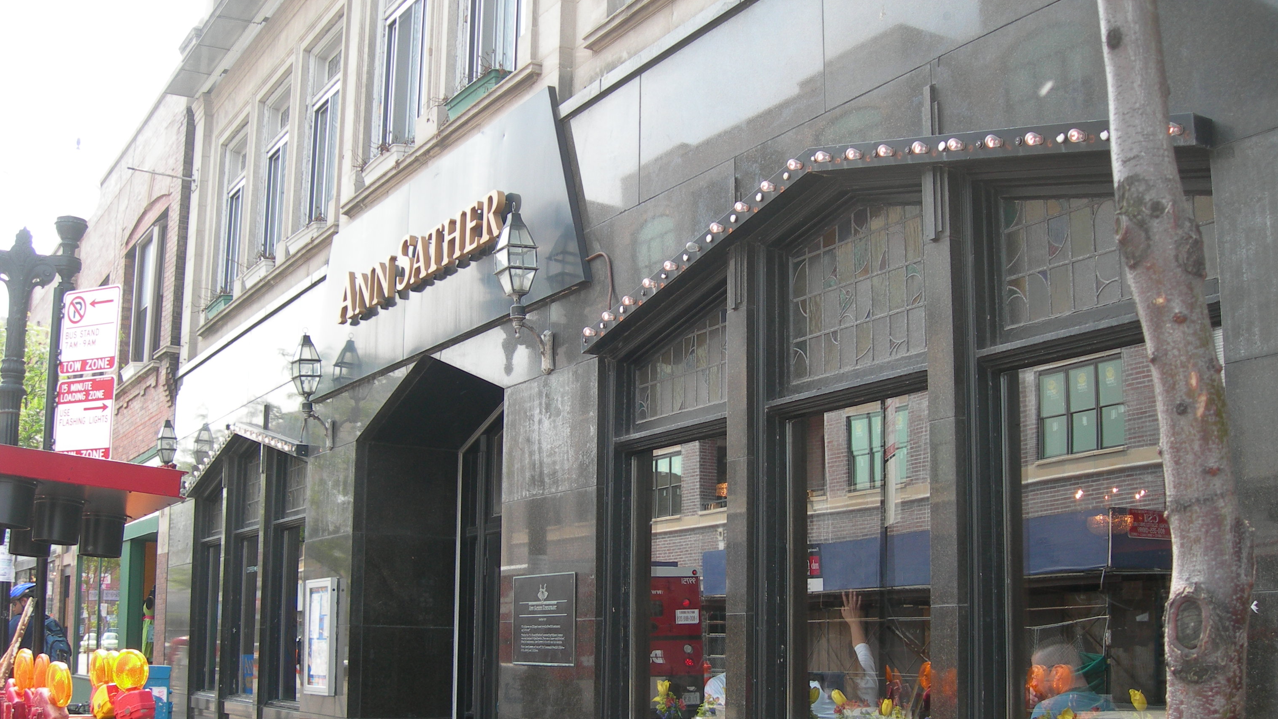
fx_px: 1423
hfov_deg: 48.4
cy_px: 484
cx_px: 648
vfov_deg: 28.1
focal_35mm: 42
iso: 50
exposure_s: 1/193
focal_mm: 7.8
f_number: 2.8
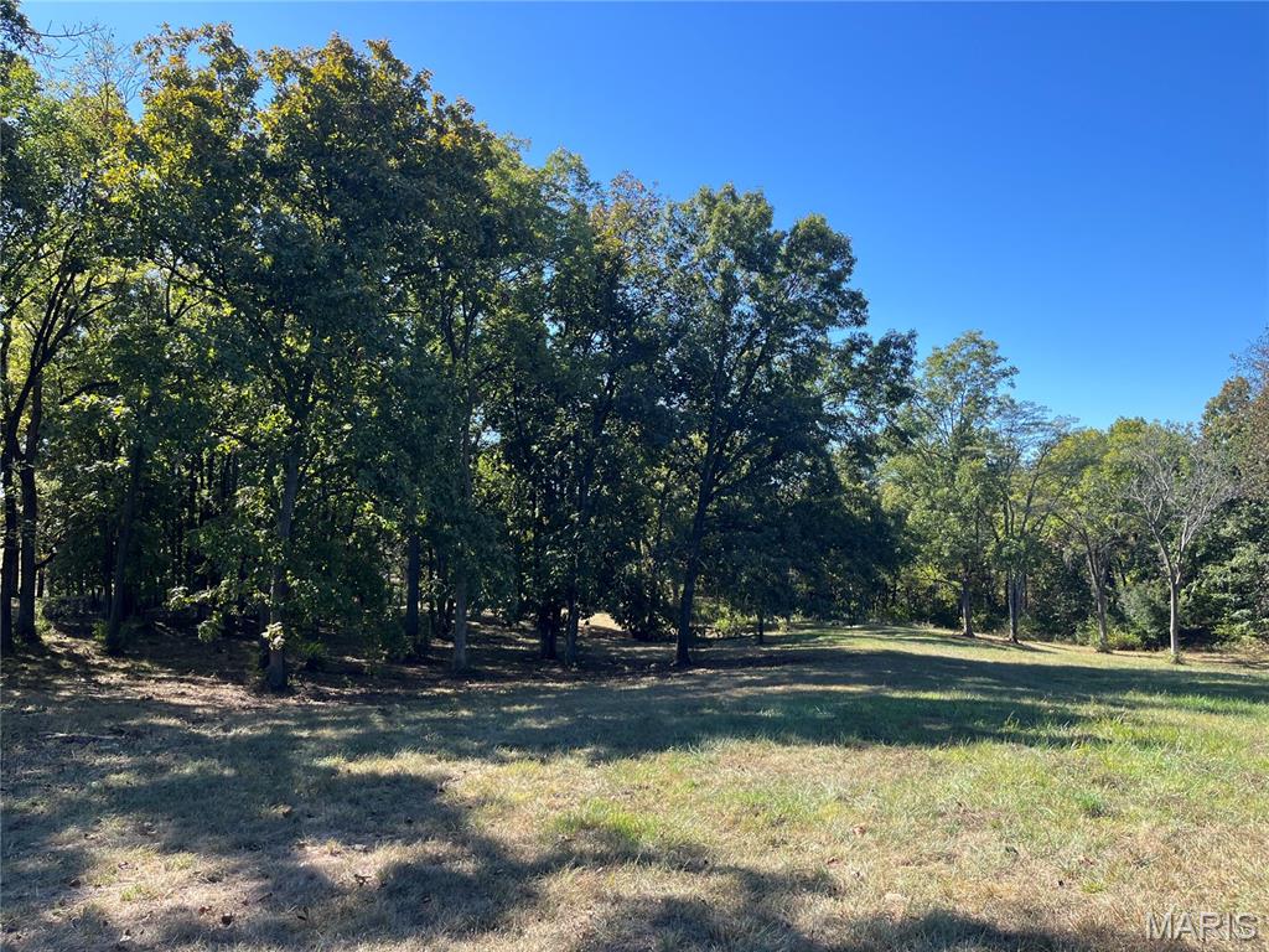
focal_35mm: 26
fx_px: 953
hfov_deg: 67.3
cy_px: 476
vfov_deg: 53.1
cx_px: 634
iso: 50
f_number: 1.6
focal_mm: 5.1
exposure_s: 1/951
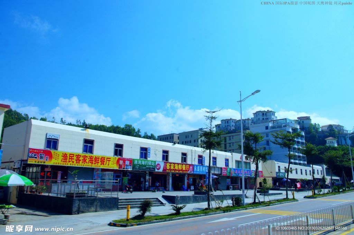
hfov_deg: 67.4
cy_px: 118
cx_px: 177
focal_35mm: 27
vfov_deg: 47.8
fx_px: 265
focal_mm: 18
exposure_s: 1/250
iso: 200
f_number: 11
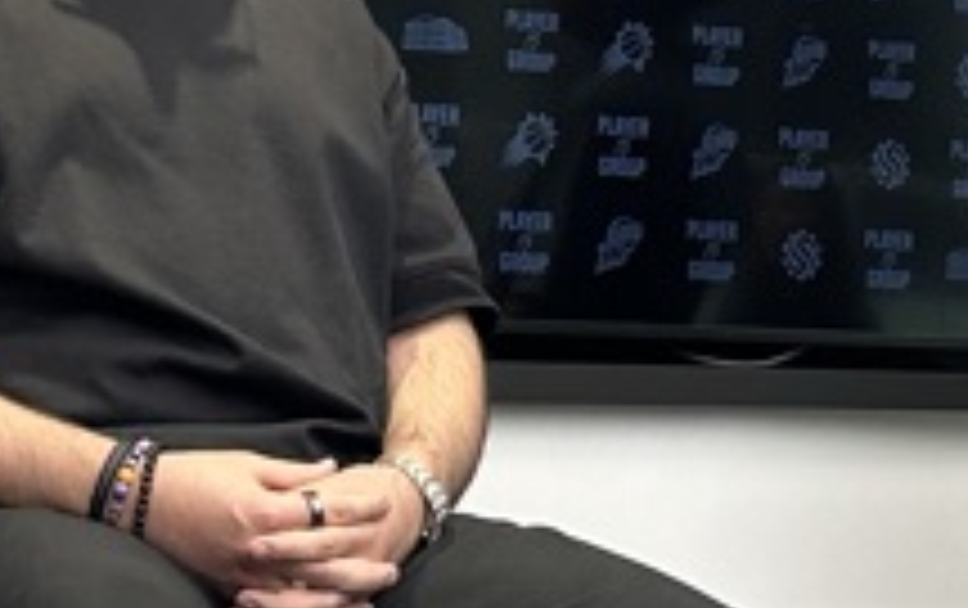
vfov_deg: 10.5
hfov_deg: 17.1
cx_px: 225
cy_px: -311
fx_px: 3196
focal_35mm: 121
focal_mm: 6.86
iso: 200
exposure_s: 1/120
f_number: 1.78
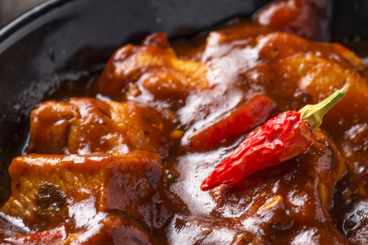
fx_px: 3639
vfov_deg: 3.9
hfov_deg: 5.8
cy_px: 145
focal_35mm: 356
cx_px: 130
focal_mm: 105
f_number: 8
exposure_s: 1/125
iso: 100
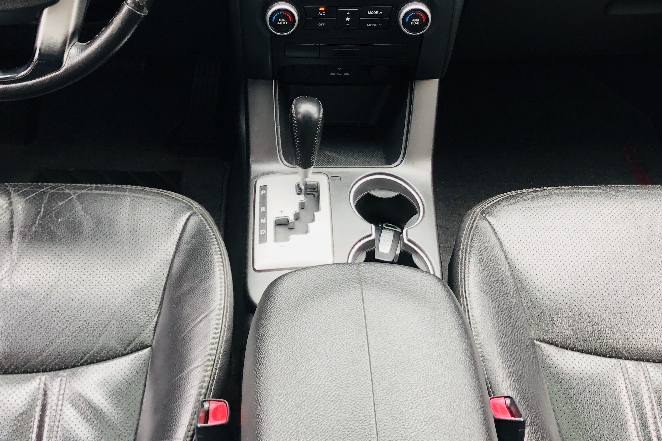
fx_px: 901
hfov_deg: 40.3
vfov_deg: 26.9
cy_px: 76
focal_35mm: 49
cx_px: 309
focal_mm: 3.99
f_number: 1.8
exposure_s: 1/120
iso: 50
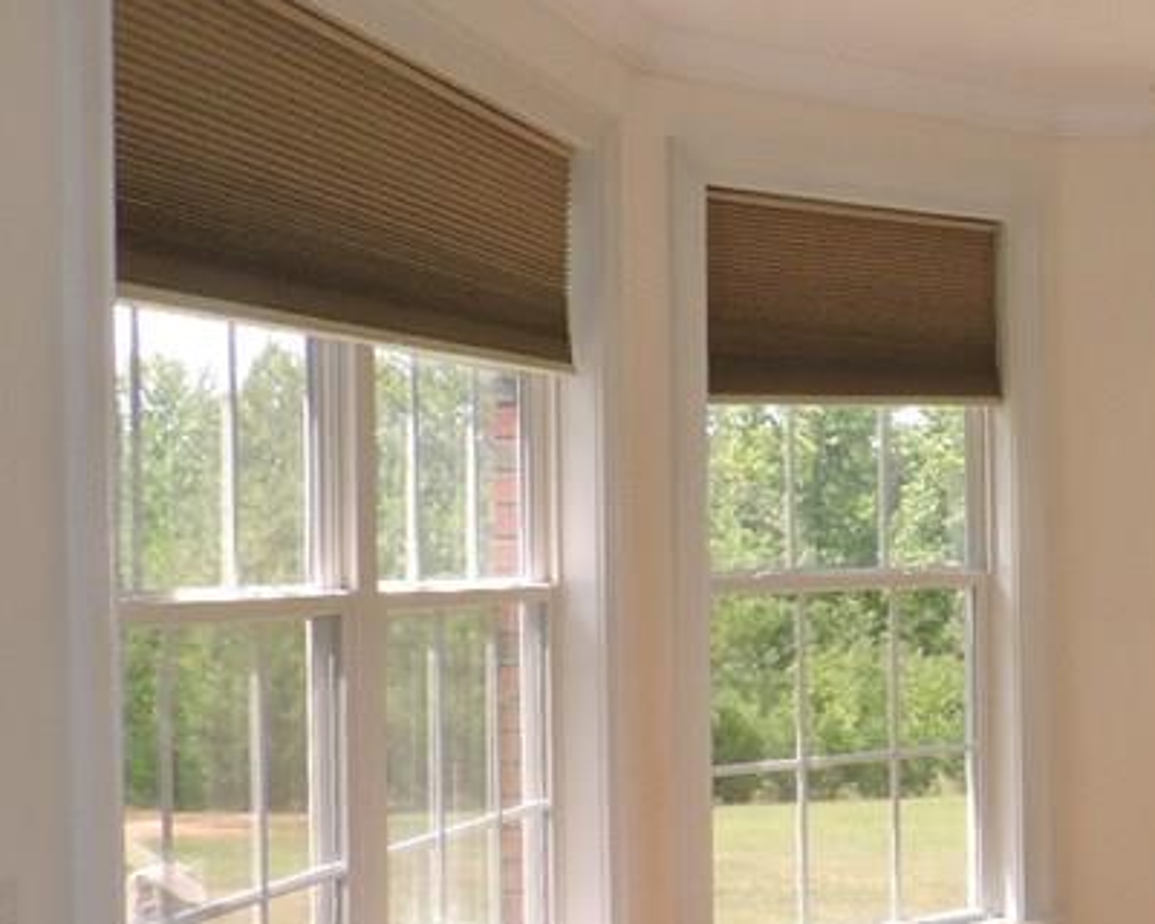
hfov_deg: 27.7
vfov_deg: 25.4
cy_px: 528
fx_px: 2051
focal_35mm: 60
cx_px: 1380
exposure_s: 1/60
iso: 160
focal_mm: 4.3
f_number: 6.6
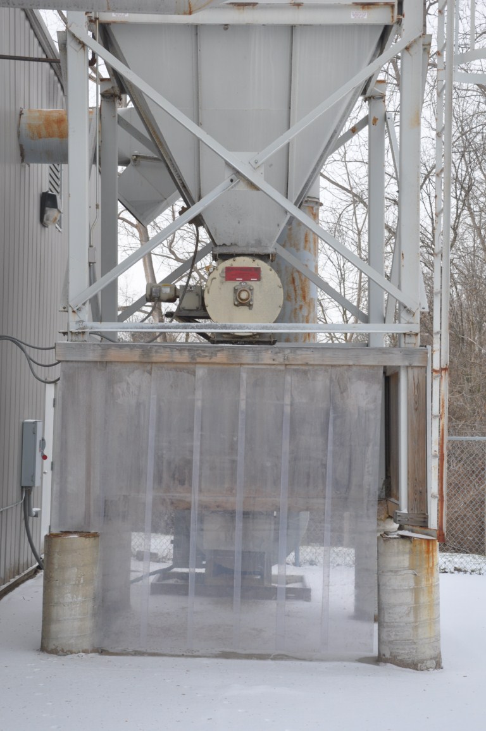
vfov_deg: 29.9
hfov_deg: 20.1
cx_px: 243
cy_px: 366
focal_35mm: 68
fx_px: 1370
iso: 200
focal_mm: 45
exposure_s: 1/250
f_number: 8
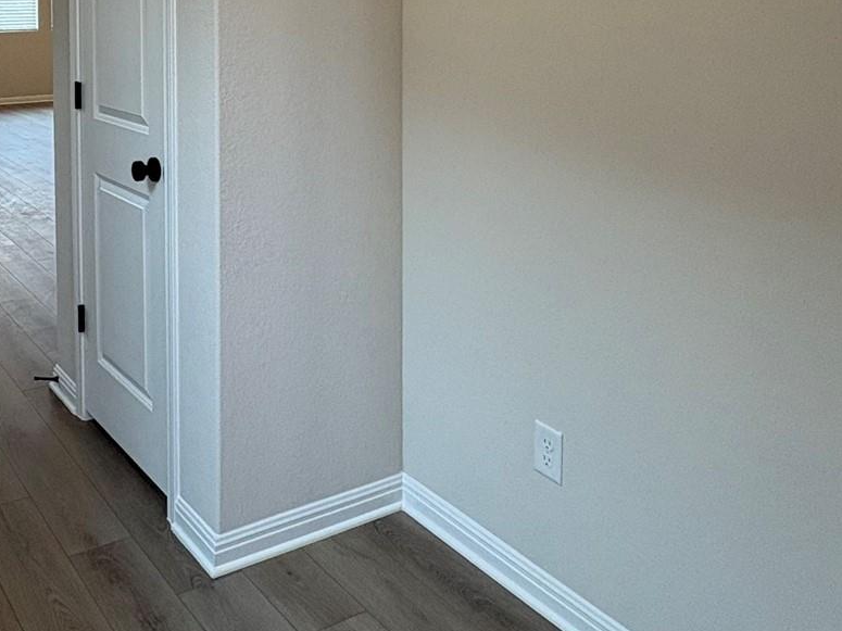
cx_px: 184
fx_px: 900
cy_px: 30
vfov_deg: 35.7
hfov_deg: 47.7
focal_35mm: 37
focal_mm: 2.22
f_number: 2.2
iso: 125
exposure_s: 1/120
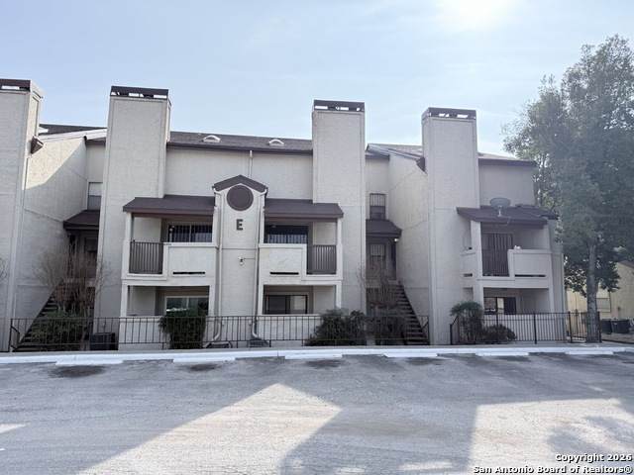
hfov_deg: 71.6
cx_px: 317
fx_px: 440
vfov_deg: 56.8
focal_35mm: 24
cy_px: 238
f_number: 1.78
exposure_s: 1/3279
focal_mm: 6.76
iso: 100
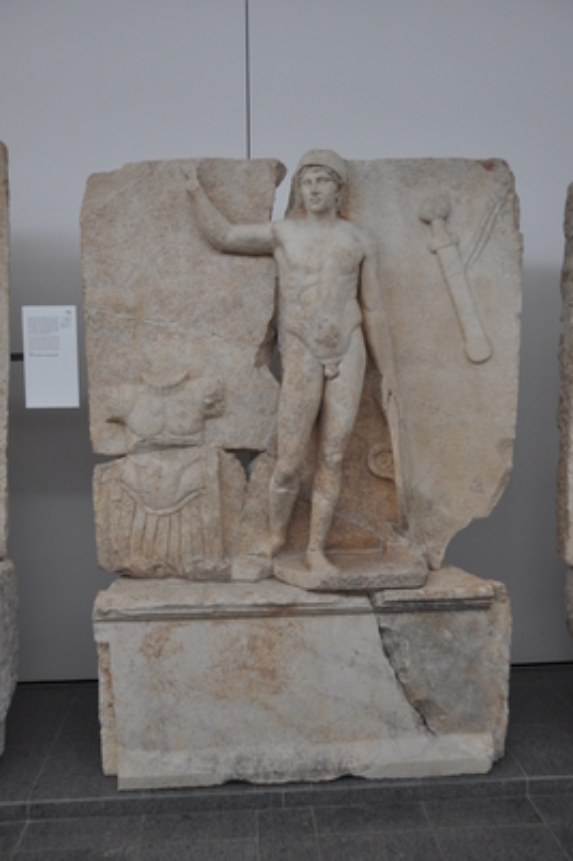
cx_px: 286
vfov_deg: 57.3
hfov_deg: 39.9
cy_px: 430
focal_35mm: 33
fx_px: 789
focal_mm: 22
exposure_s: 1/60
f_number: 4
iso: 400
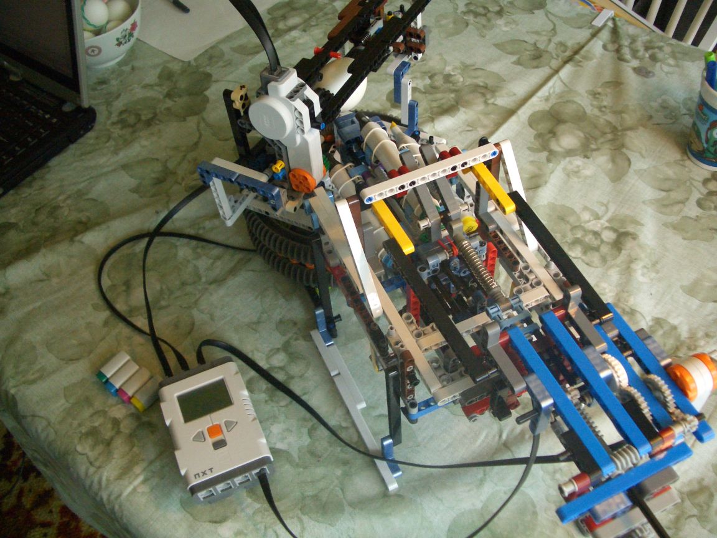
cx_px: 358
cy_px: 269
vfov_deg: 40.7
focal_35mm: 35
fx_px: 725
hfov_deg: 52.6
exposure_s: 1/100
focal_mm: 5.8
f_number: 2.6
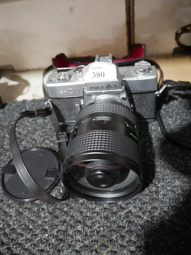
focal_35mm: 28
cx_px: 96
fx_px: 206
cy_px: 128
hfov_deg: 49.8
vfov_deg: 63.4
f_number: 3.5
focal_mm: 14
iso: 1000
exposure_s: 1/60
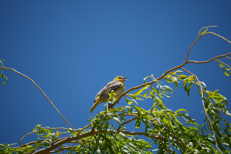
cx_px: 116
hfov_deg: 6.9
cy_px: 77
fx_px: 1925
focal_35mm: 300
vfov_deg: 4.6
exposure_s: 1/2000
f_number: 7.1
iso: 640
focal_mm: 300
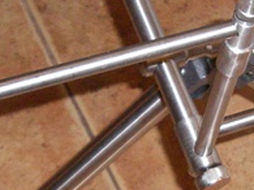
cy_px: 57
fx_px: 1144
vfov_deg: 9.5
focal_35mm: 156
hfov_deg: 12.5
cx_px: 268
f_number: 2.7
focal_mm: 6.2
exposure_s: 1/50
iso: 400
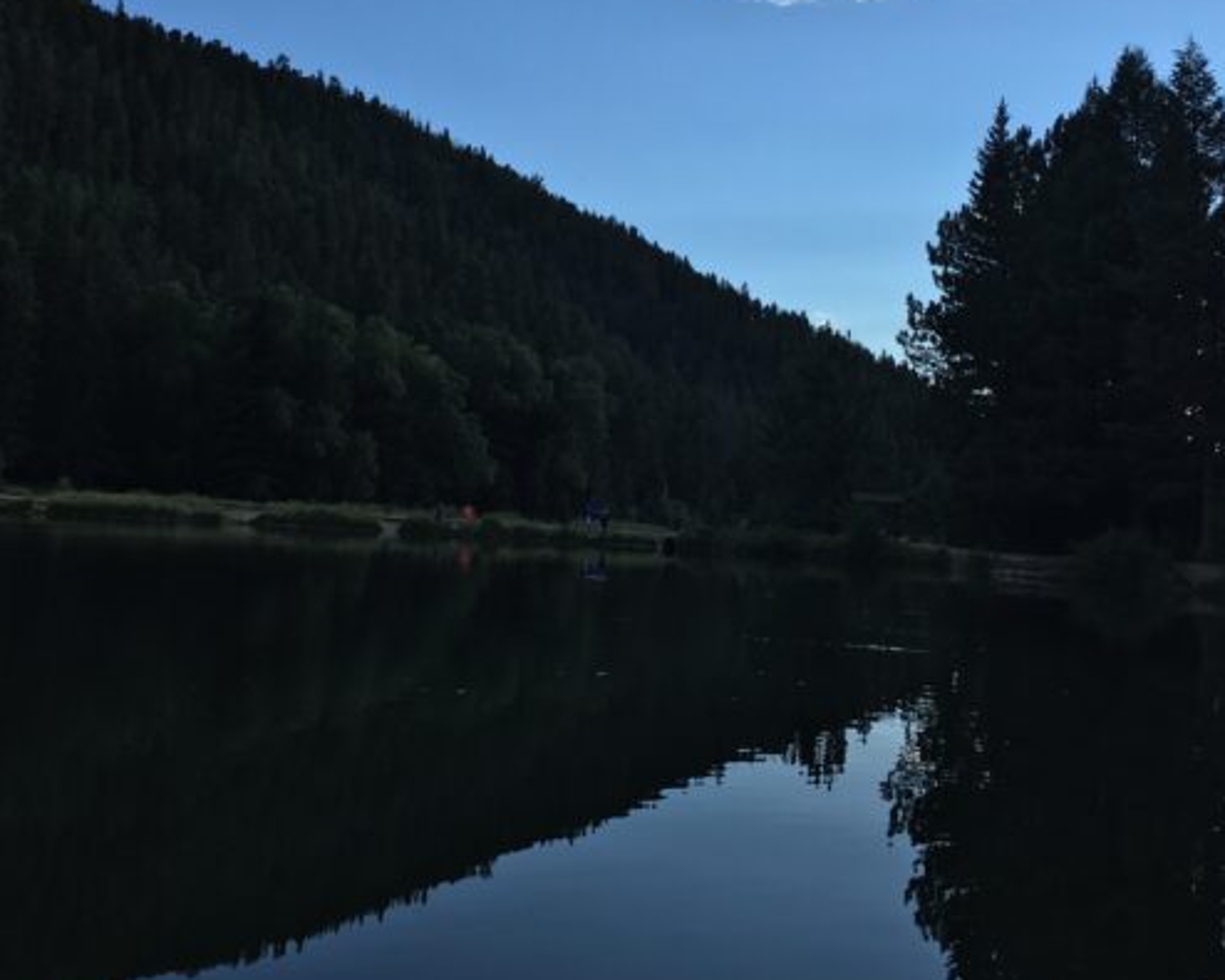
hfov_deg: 41.9
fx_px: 1595
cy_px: 300
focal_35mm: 44
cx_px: 692
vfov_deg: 33.7
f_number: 2.2
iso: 25
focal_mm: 4.15
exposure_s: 1/1026
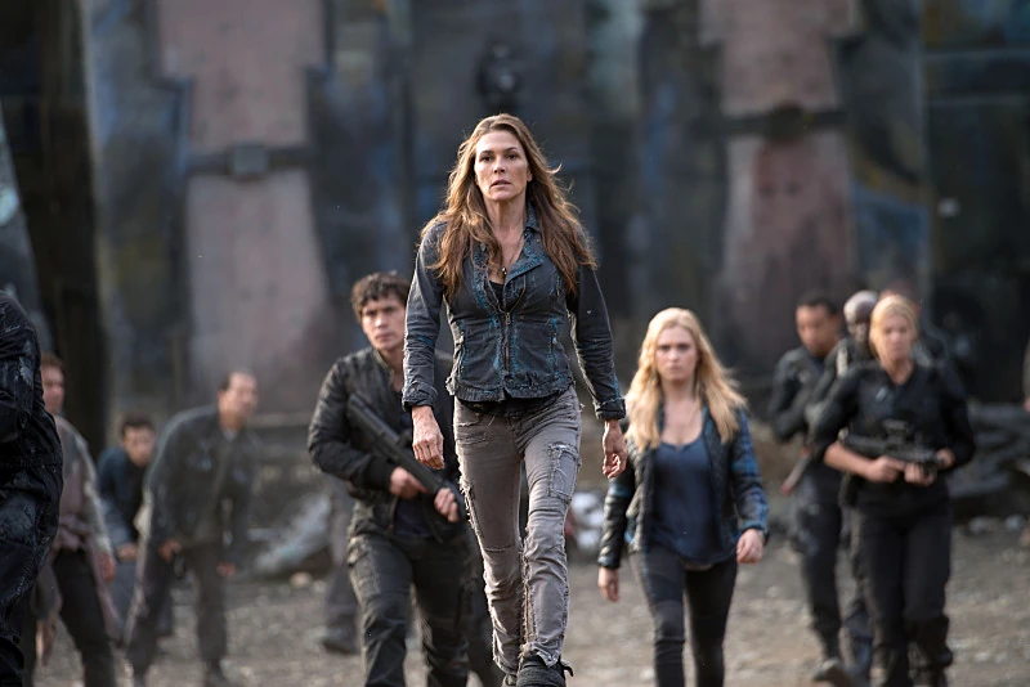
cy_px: 344
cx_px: 515
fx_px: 5724
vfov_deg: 6.9
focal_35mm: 200
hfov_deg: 10.3
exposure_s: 1/160
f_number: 4
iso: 125
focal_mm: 200
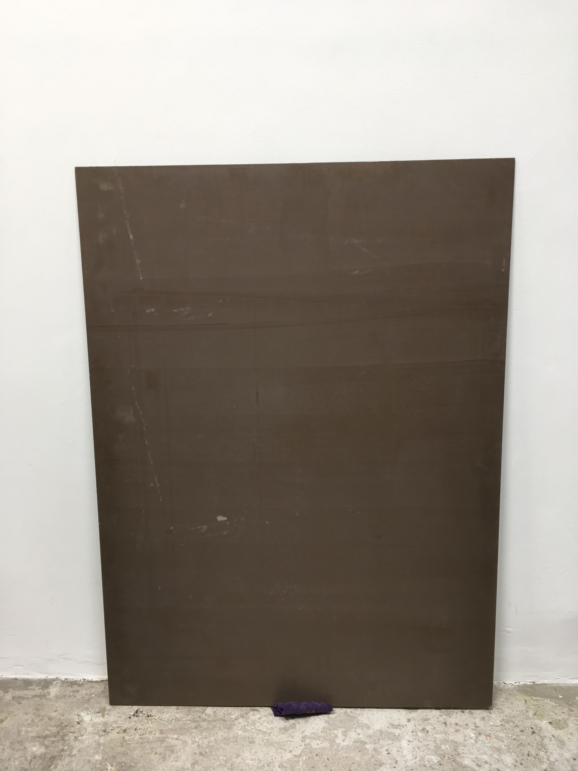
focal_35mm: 29
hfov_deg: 48.2
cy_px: 386
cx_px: 289
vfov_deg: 61.7
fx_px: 646
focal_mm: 4.15
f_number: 2.2
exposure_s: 1/100
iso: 40
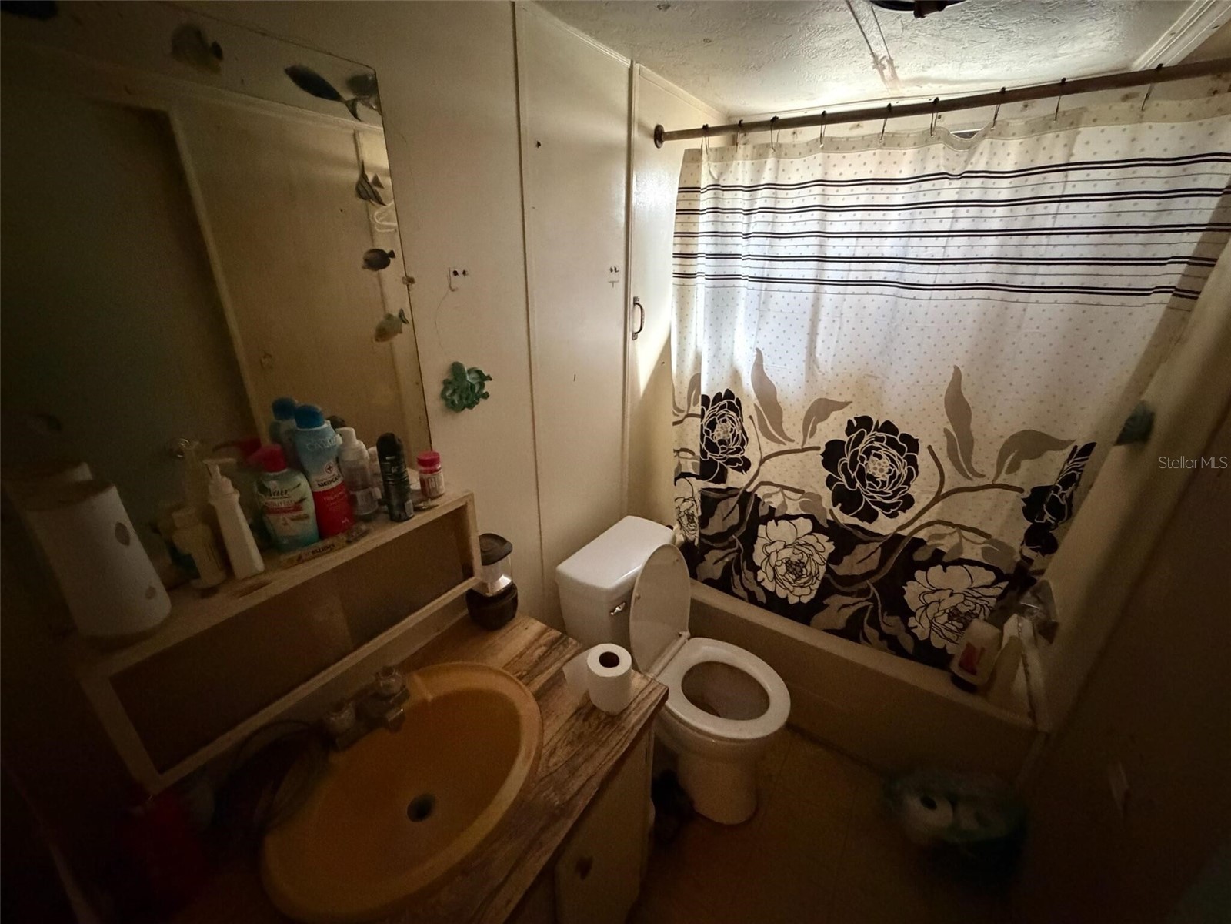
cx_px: 616
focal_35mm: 14
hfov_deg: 102.1
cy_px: 462
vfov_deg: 85.7
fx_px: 498
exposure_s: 1/40
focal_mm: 2.22
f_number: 2.2
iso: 1250
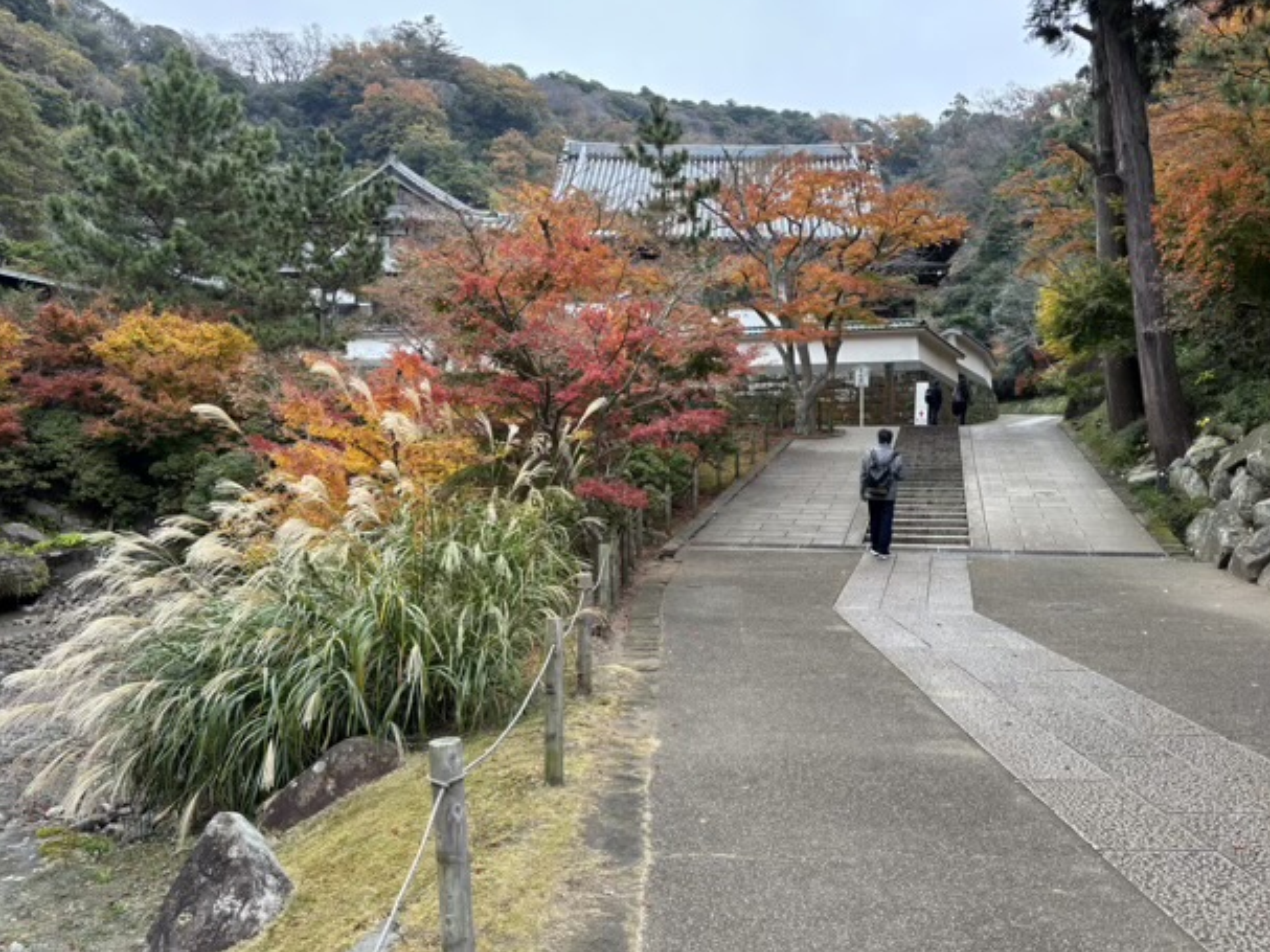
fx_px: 1100
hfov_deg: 59.9
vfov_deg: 46.7
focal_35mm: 30
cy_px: 432
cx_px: 695
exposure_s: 1/121
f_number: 1.6
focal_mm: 5.96
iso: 50
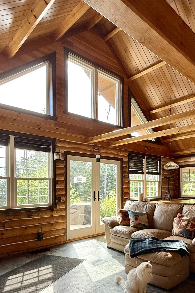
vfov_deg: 68.3
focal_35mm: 26
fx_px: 211
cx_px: 119
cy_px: 183
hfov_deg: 49.2
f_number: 2.2
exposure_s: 1/150
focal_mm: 2.22
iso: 64
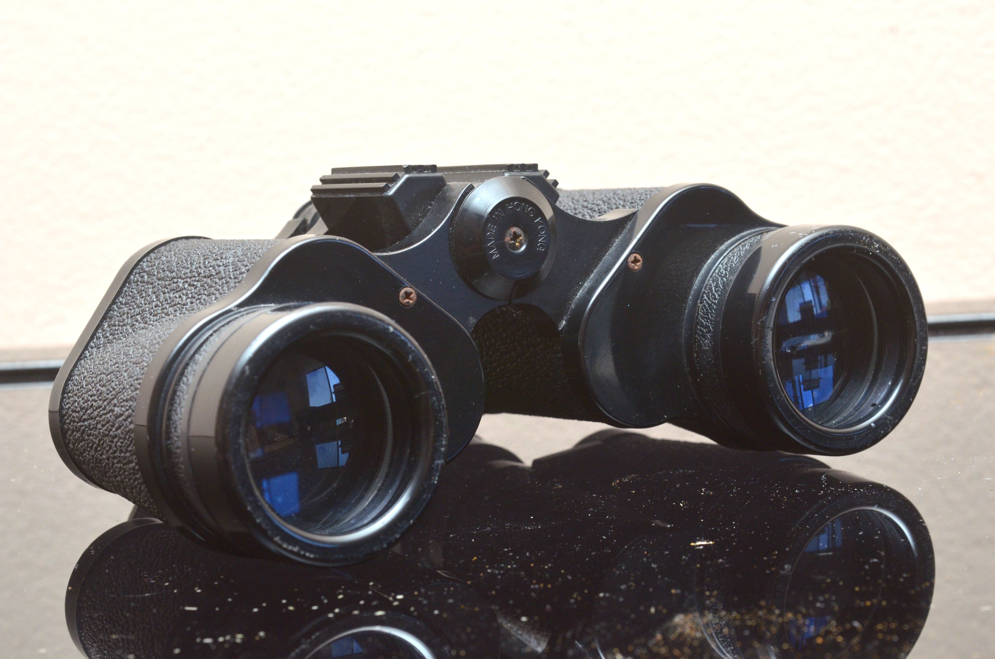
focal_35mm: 82
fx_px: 2275
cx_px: 498
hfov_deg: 24.7
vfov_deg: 16.5
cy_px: 330
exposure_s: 1/125
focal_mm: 55
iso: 800
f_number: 8
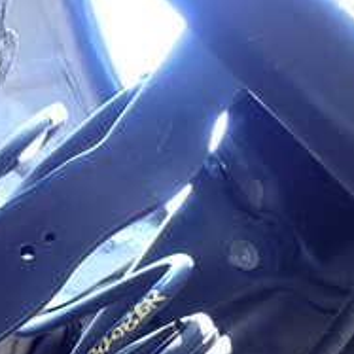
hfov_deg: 21.4
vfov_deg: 23.8
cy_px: 303
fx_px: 821
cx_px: -138
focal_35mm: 71
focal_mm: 4.5
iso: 160
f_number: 2
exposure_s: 1/125
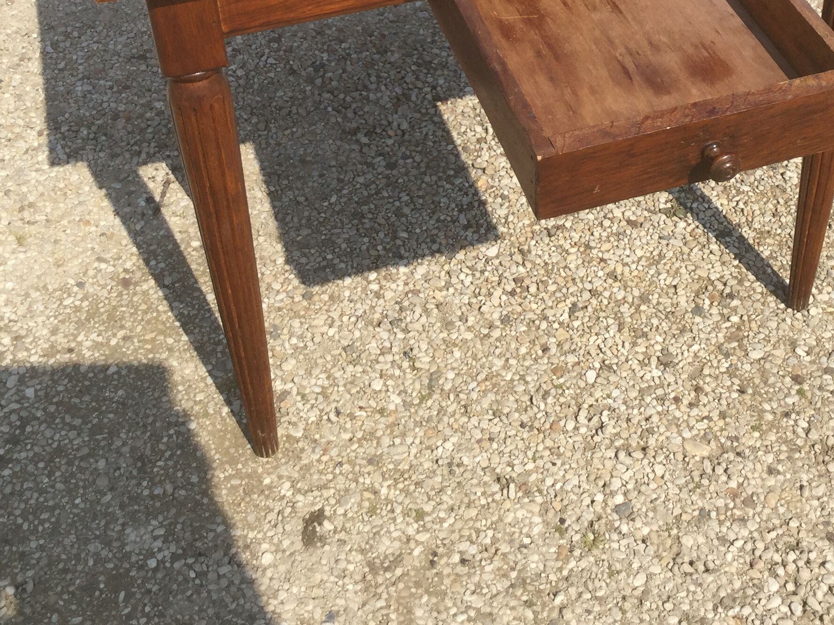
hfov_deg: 33.6
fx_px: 1373
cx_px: 533
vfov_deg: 24.9
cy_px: 58
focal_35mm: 57
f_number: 2.4
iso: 25
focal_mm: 3.3
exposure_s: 1/1274
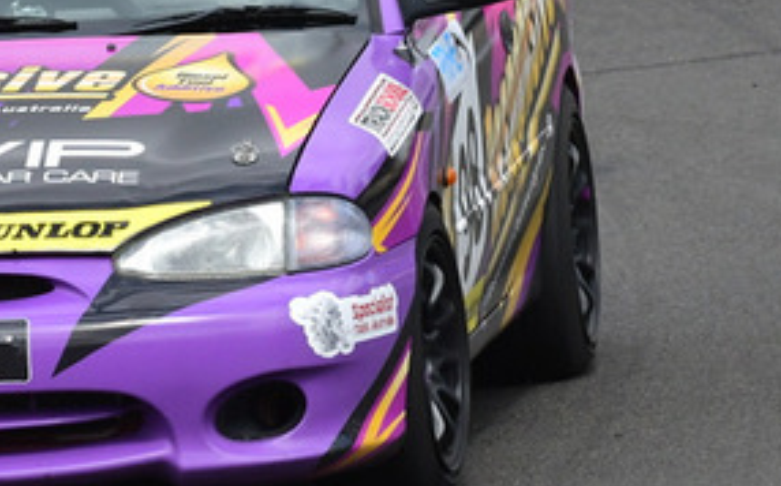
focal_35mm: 1328
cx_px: -33
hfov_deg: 1.6
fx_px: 28233
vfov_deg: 1.0
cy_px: 82
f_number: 10
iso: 640
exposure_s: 1/640
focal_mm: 310
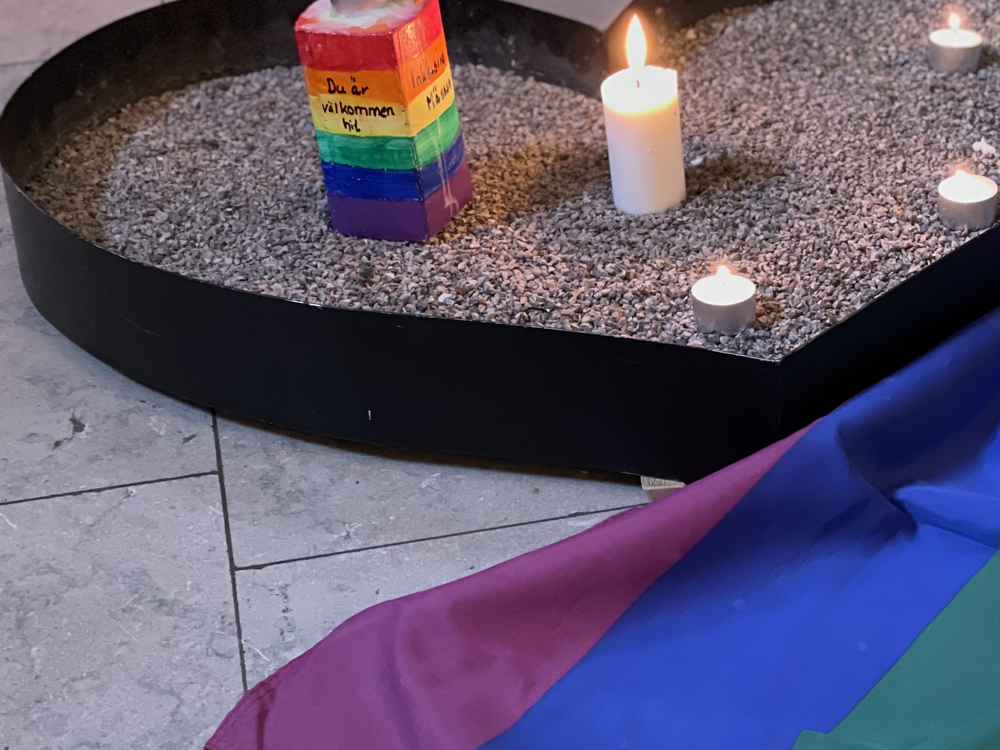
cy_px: 482
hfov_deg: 22.4
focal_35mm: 86
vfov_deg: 17.1
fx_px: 2484
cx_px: 810
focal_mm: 6
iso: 500
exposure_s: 1/20
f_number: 2
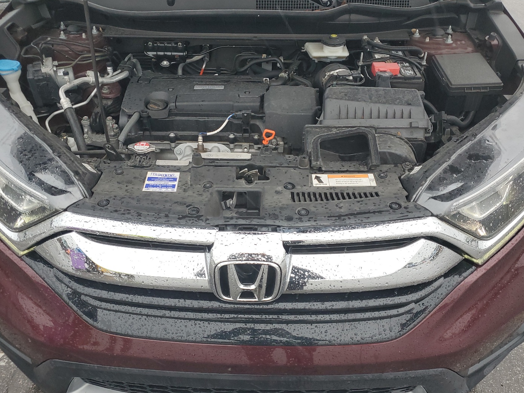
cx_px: 247
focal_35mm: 30
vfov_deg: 46.8
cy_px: 208
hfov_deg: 59.9
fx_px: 454
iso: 77
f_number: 1.5
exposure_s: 1/120
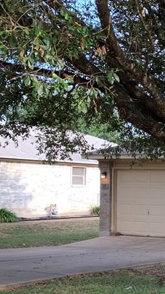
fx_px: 498
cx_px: 296
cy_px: 192
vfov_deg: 32.6
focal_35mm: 64
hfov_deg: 16.0
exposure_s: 1/135
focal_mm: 4.25
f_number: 1.8
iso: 25
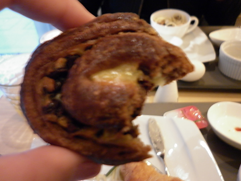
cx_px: 120
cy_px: 90
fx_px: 195
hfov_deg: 63.4
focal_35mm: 28
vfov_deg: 49.7
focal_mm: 5
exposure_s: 1/8
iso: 250
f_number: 2.8
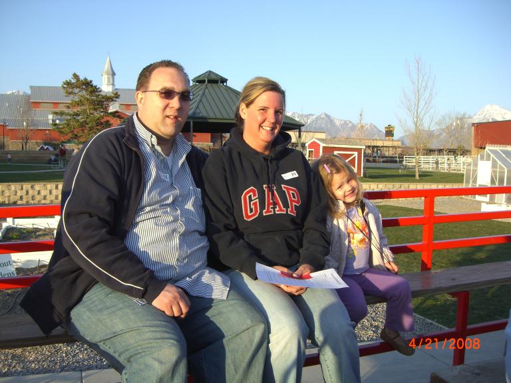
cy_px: 192
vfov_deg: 37.7
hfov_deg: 49.0
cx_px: 256
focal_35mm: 38
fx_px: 561
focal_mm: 6.2
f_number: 2.7
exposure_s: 1/400
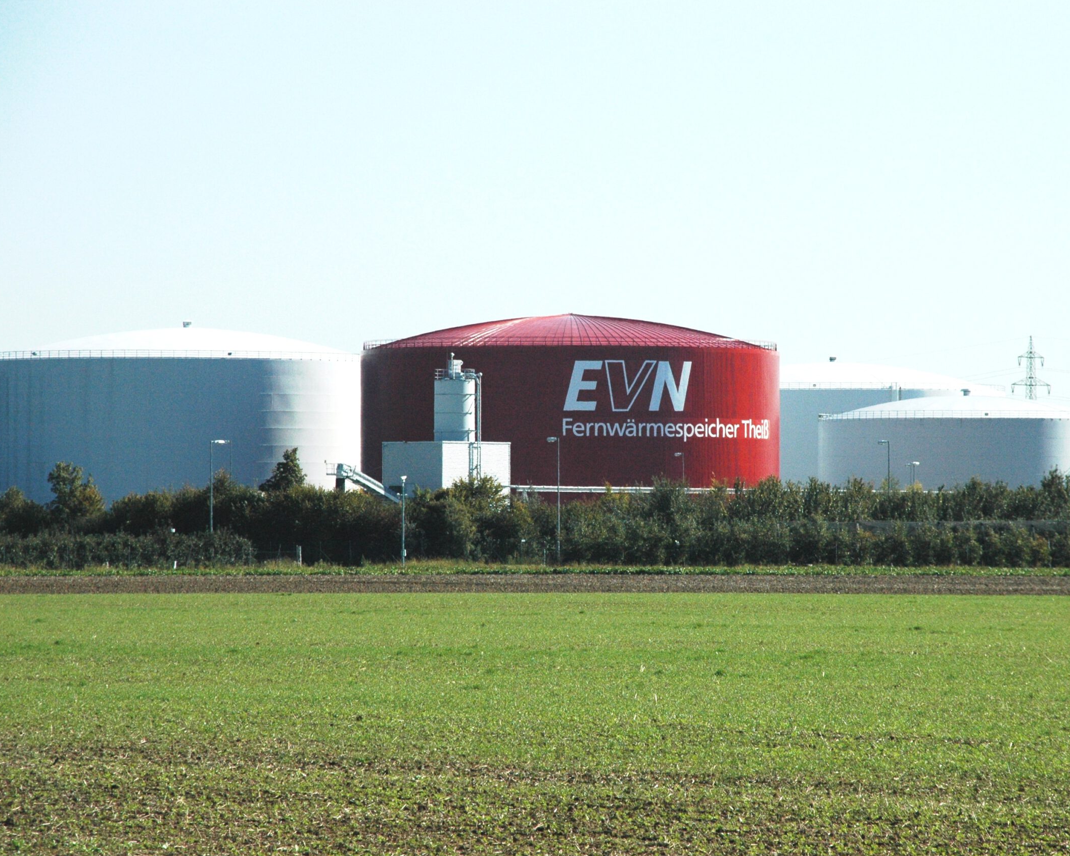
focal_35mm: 213
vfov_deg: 7.3
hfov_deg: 9.1
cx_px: 634
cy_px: 428
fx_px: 6732
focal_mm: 125
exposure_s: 1/1600
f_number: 10
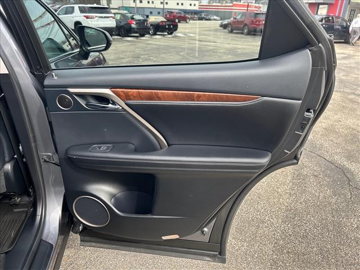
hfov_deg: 67.3
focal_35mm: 26
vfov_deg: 53.1
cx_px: 180
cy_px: 135
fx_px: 270
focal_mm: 5.7
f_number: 1.5
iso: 50
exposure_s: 1/397
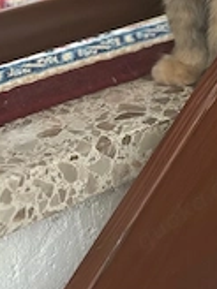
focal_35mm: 117
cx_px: 226
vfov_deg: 16.2
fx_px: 978
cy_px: -46
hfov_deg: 12.5
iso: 800
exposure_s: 1/25
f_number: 1.78
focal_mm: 6.86
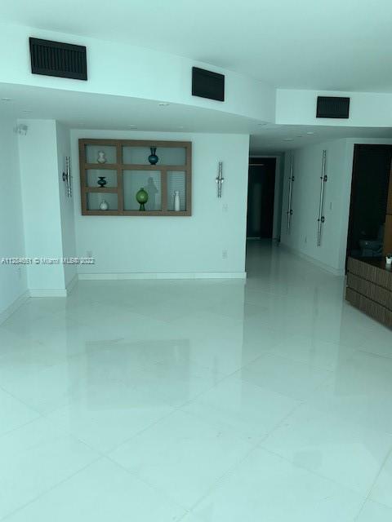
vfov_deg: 67.3
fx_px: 393
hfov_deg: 53.1
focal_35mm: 26
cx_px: 196
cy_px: 261
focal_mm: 4.25
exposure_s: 1/223
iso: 25
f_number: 1.8
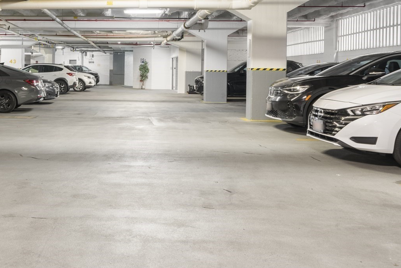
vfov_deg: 34.4
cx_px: 123
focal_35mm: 38
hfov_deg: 49.5
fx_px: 423
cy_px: 70
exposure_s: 2
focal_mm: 19
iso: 800
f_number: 8
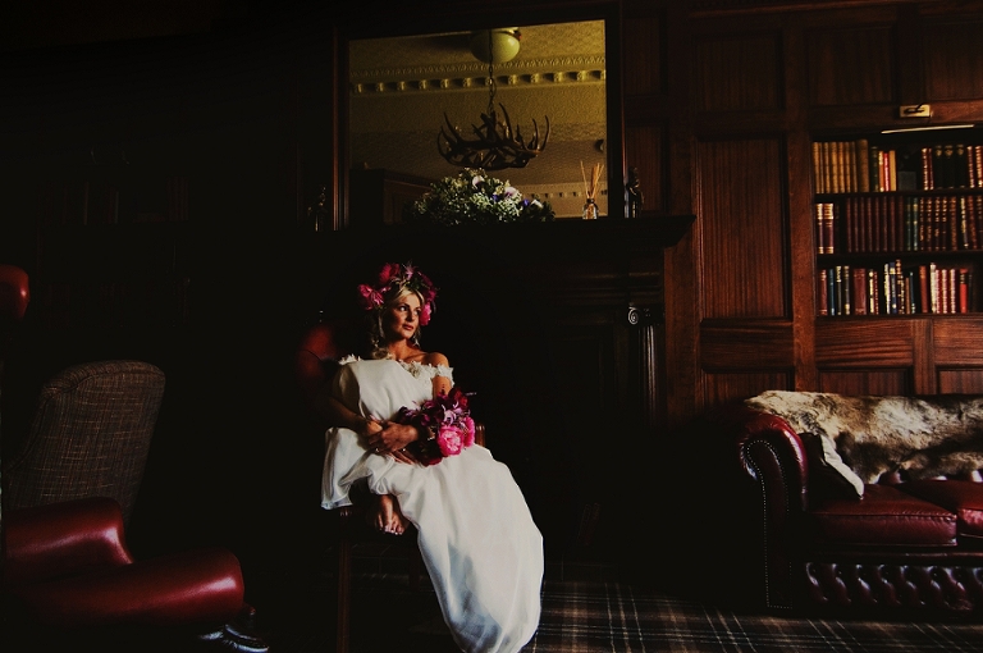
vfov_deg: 53.0
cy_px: 326
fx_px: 654
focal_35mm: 24
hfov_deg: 73.8
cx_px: 492
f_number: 2.8
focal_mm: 16
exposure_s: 1/160
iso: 250
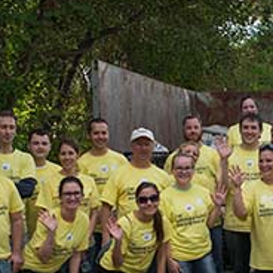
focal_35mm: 94
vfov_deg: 18.3
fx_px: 839
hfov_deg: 18.3
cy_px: 219
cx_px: 230
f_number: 5.6
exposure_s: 1/350
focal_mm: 35
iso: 200
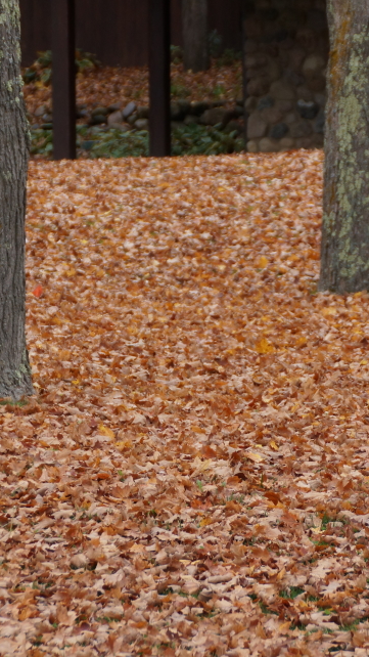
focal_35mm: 269
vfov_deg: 8.0
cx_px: 220
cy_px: 323
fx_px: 4680
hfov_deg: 4.5
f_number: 5.6
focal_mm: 110
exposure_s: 1/200
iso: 400
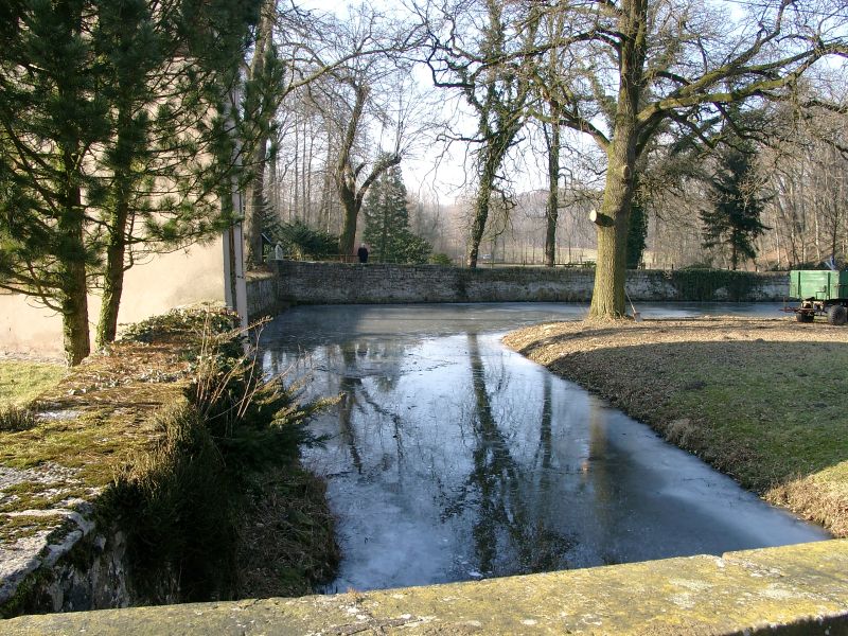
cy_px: 318
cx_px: 424
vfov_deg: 41.8
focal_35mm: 34
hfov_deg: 54.0
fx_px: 833
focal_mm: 7.13
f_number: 4
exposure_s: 1/129
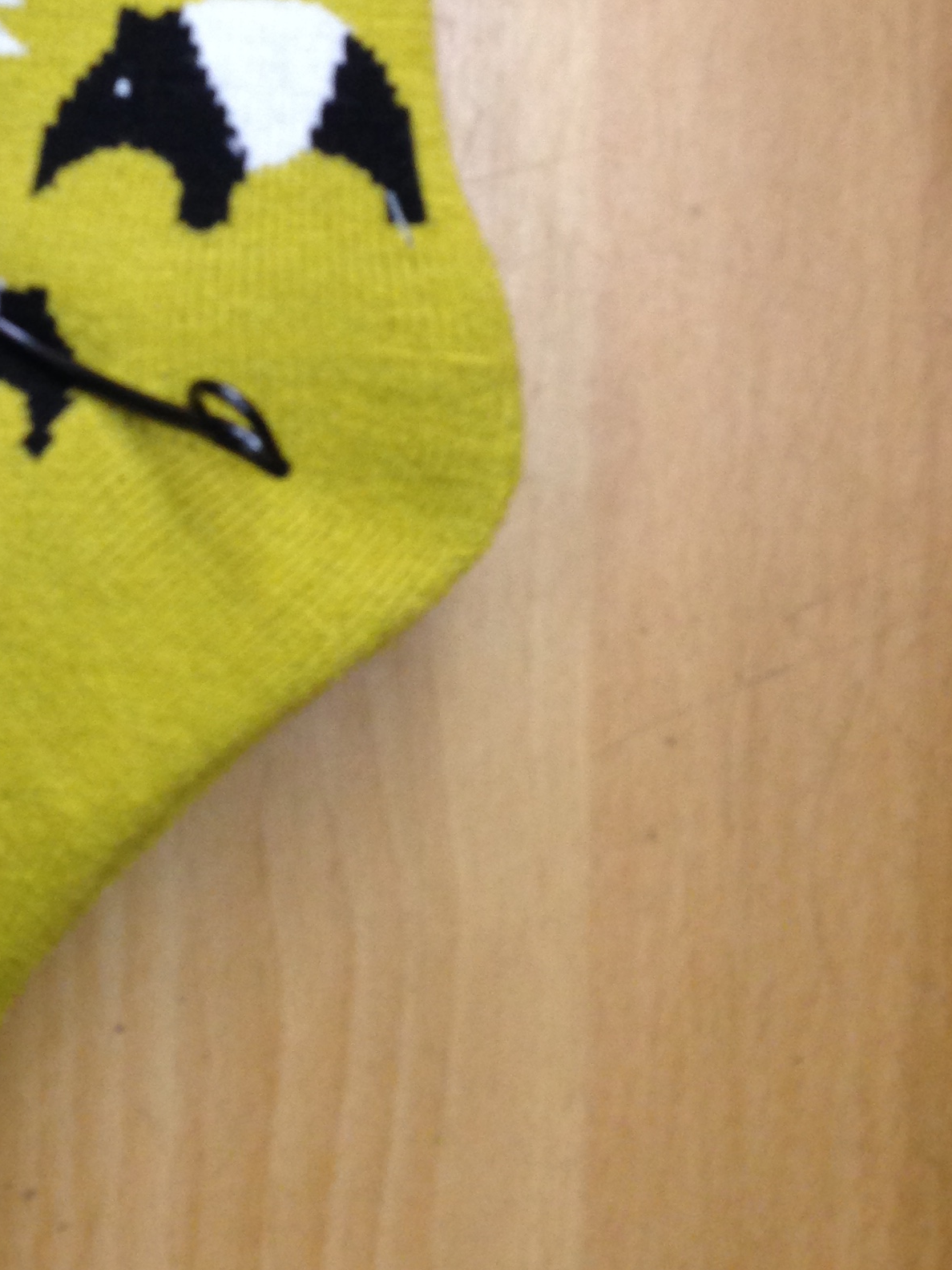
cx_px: 60
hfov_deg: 21.1
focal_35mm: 68
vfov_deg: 27.5
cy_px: 115
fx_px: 2493
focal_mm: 4.12
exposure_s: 1/20
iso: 100
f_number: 2.4
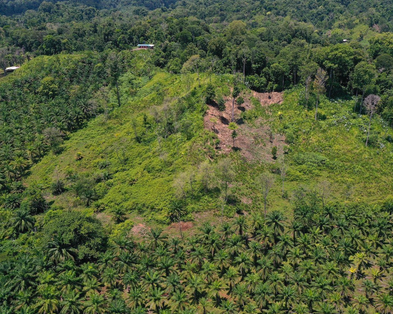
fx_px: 384
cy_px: 160
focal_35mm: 33
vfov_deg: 44.6
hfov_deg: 54.1
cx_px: 217
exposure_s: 1/500
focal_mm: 10.26
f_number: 6.3
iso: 100
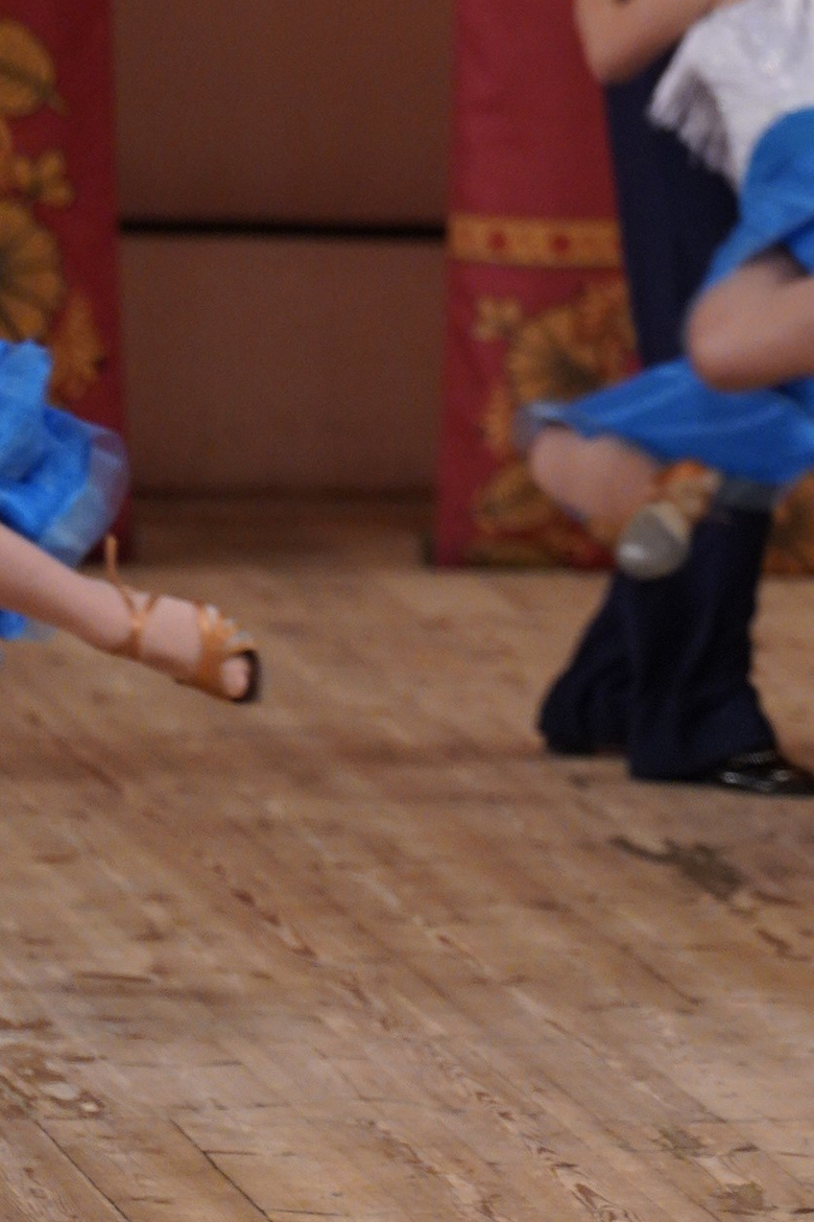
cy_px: 69
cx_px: 1053
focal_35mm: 591
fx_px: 20043
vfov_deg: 3.5
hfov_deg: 2.3
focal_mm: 180
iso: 1600
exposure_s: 1/400
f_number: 2.8
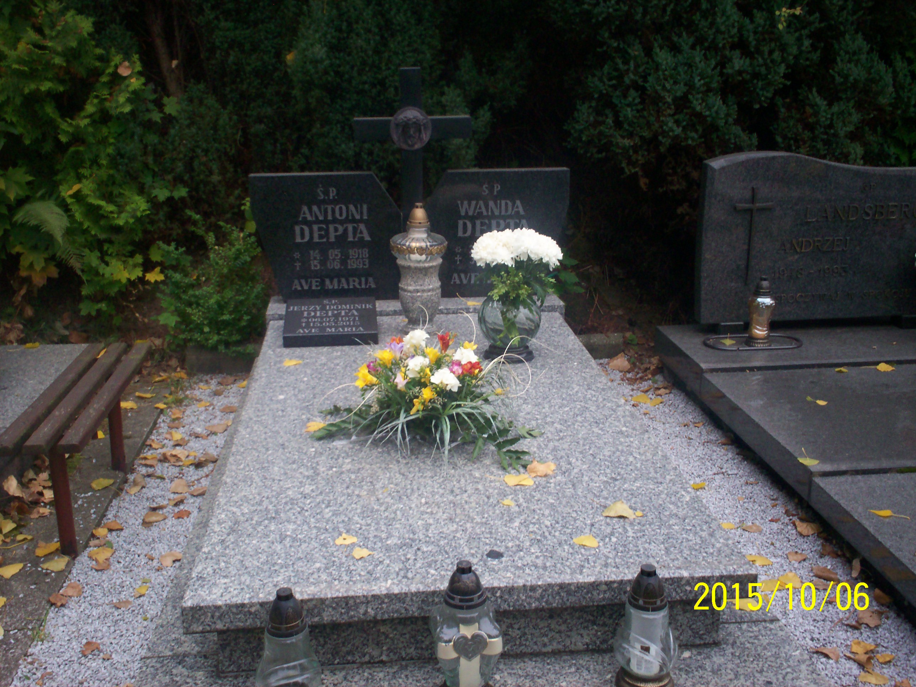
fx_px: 953
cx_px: 458
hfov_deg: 51.4
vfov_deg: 39.7
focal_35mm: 36
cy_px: 344
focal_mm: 6
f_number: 4.5
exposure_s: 1/51.6
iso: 140
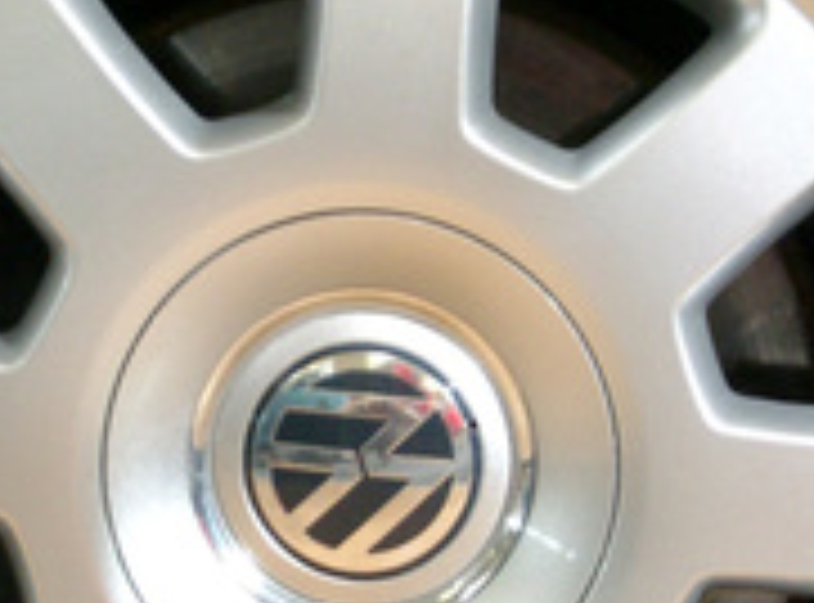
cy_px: 425
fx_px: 6203
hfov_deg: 7.5
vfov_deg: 5.6
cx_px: 333
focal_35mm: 265
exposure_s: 1/30
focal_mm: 17.7
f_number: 4.2
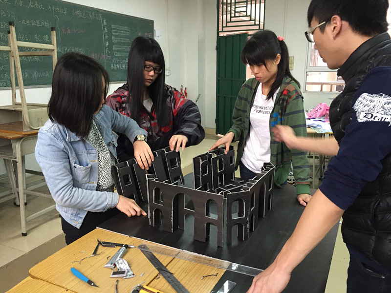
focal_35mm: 29
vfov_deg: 48.2
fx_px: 328
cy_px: 146
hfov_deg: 61.7
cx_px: 196
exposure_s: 1/33
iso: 250
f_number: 2.2
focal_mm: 4.15
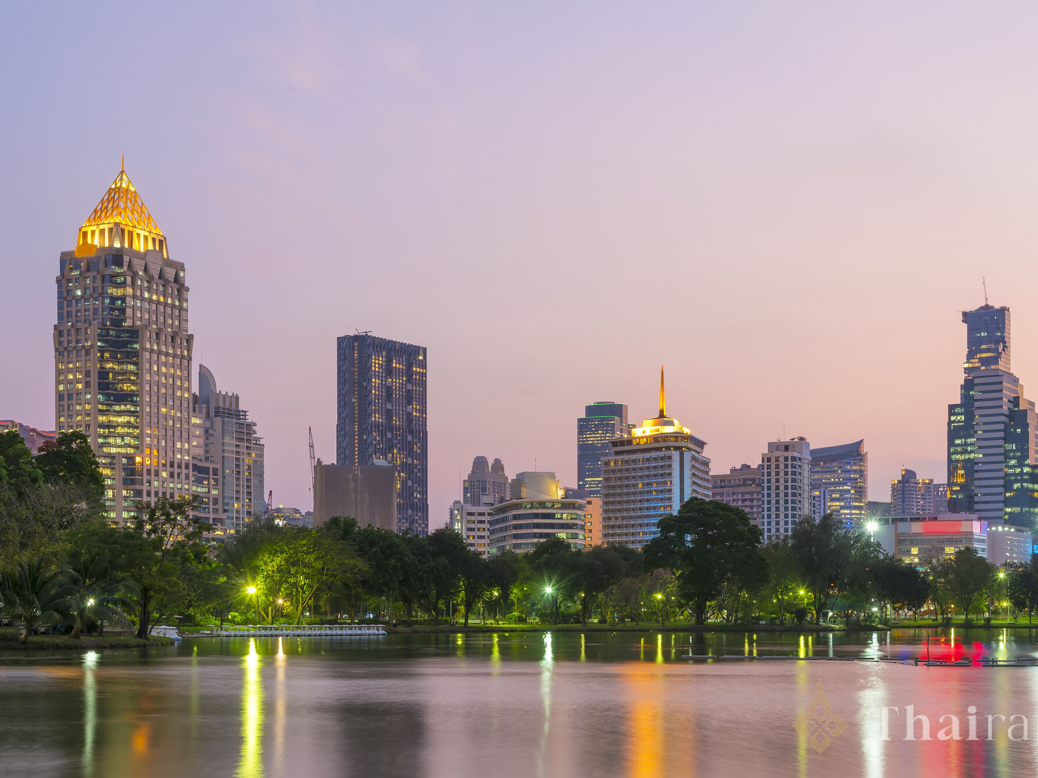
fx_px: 1649
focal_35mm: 55
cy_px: 391
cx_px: 585
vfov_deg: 26.6
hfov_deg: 34.9
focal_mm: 50
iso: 100
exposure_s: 8
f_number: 11
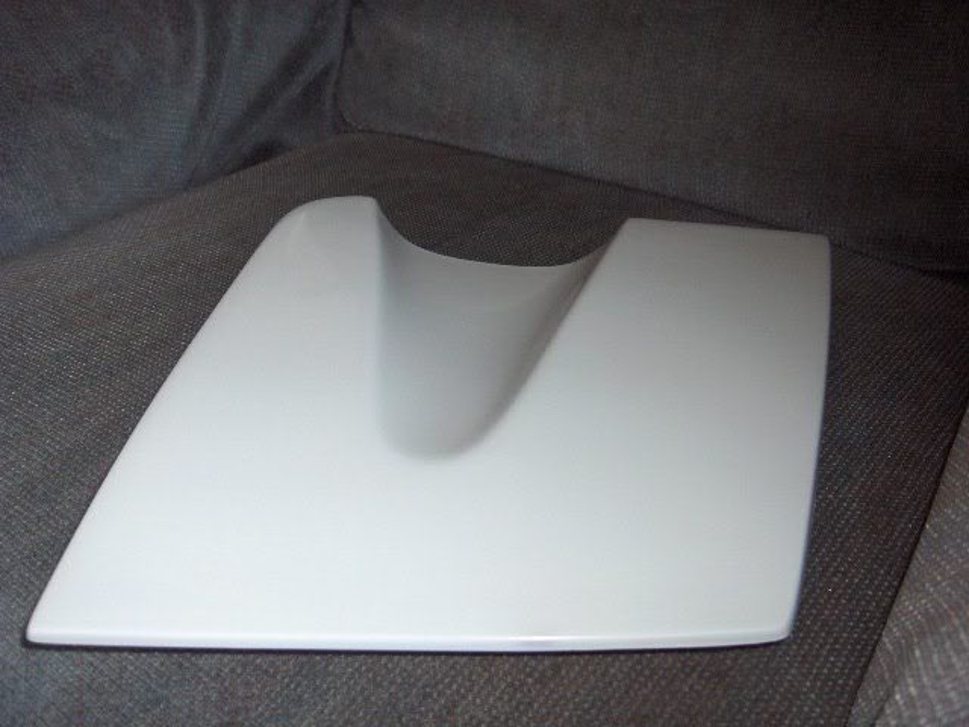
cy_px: 364
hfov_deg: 47.9
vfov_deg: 36.8
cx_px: 484
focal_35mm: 39
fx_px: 1092
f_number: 2.8
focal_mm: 8
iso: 100
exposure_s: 1/60
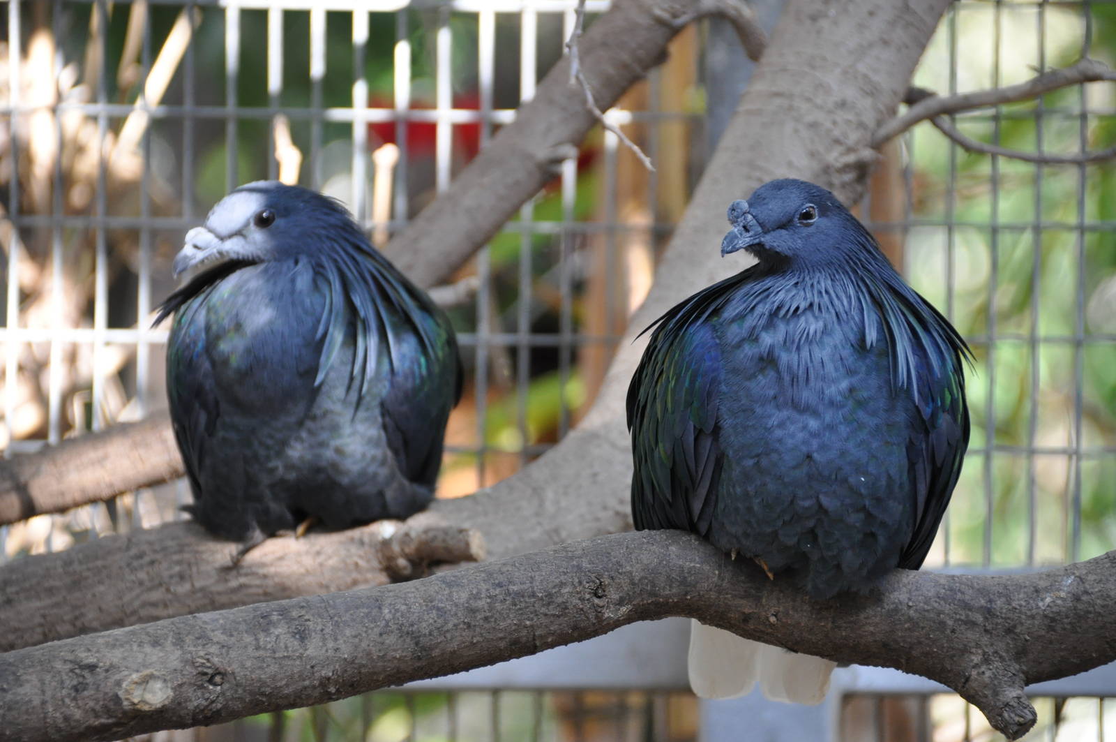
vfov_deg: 3.7
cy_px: 371
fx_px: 11612
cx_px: 558
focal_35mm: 375
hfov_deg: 5.5
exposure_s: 1/125
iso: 1000
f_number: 5.6
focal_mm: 250
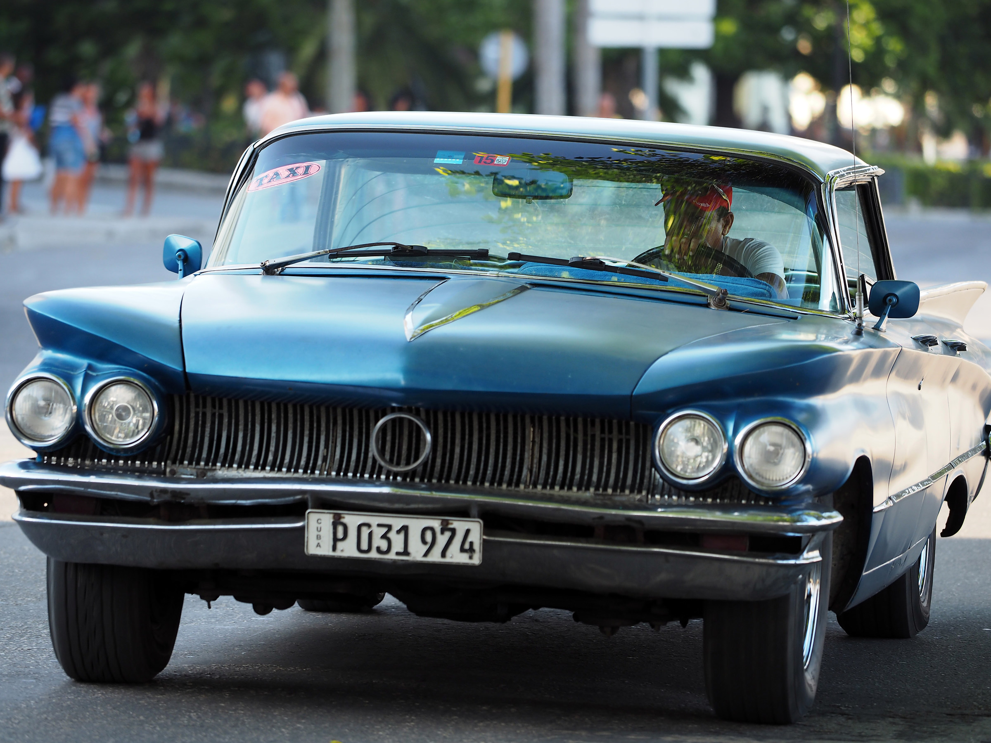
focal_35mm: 300
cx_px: 496
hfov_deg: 6.6
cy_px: 372
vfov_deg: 5.0
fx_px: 8589
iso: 200
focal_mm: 150
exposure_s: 1/320
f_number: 2.8
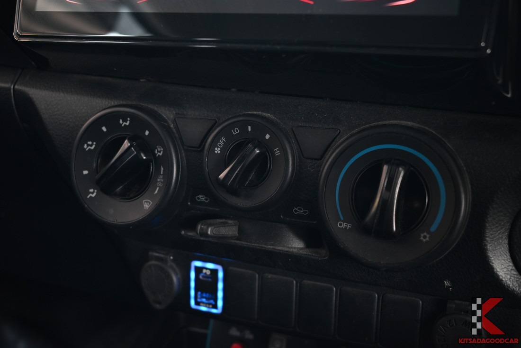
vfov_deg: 31.9
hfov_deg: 46.4
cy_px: 174
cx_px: 260
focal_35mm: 42
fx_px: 608
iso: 800
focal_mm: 42
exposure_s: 1/20
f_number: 5.6
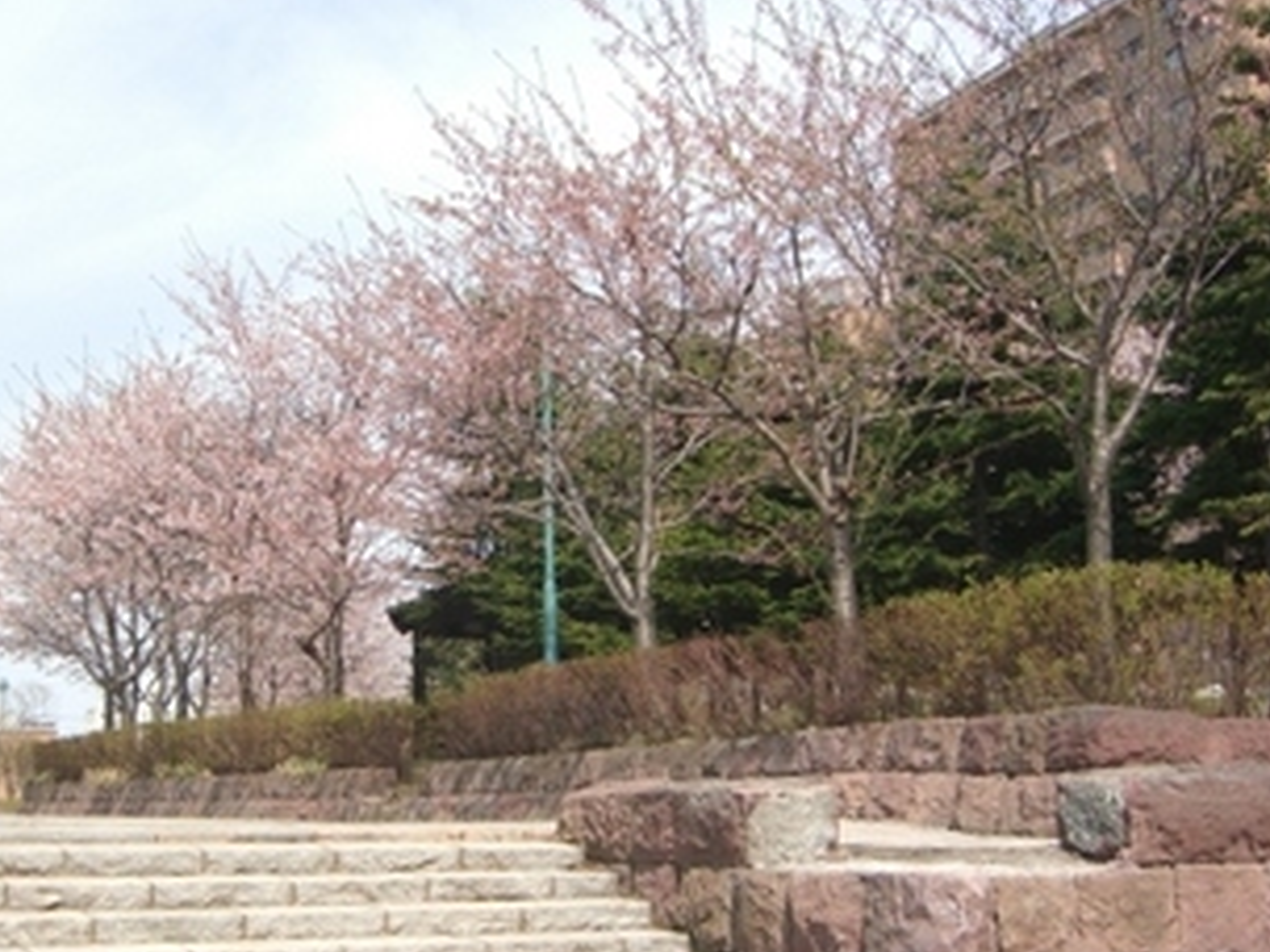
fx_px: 1834
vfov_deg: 29.1
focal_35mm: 50
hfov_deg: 37.9
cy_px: 539
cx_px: 455
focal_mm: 7.9
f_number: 2.8
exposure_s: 1/800
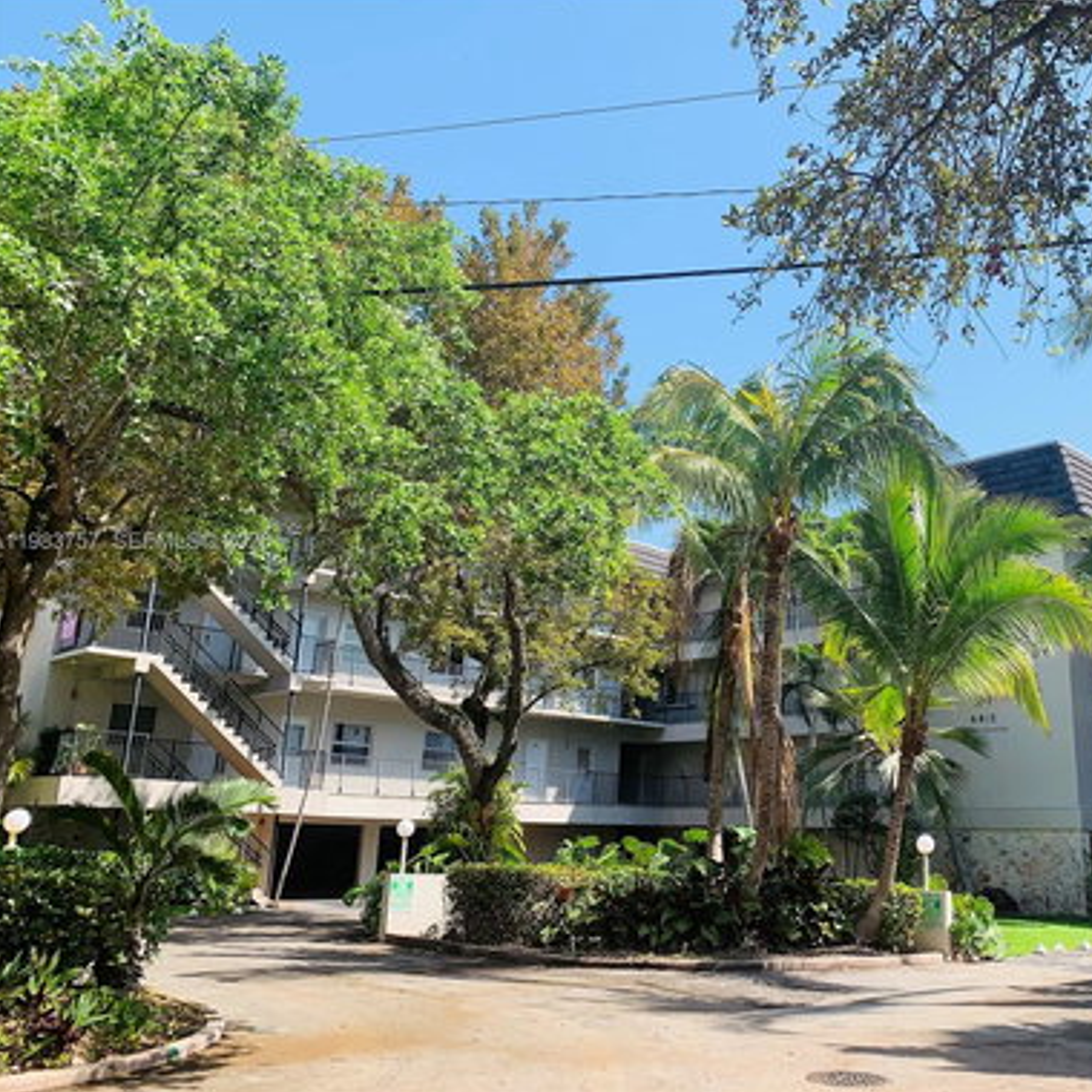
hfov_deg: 51.6
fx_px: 1106
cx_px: 721
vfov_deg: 52.5
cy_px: 543
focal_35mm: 31
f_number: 1.8
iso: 25
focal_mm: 4.25
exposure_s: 1/1220
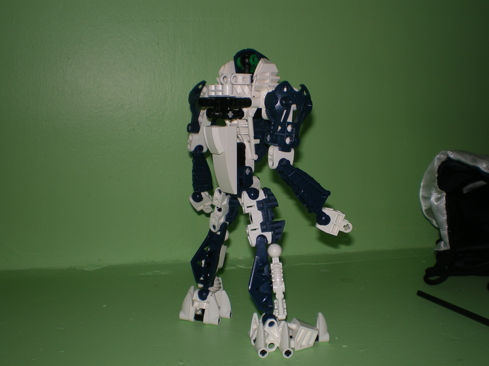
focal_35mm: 38
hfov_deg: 49.0
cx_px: 244
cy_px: 183
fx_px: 537
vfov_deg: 37.7
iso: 64
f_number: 4.6
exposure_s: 1/30
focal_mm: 6.3
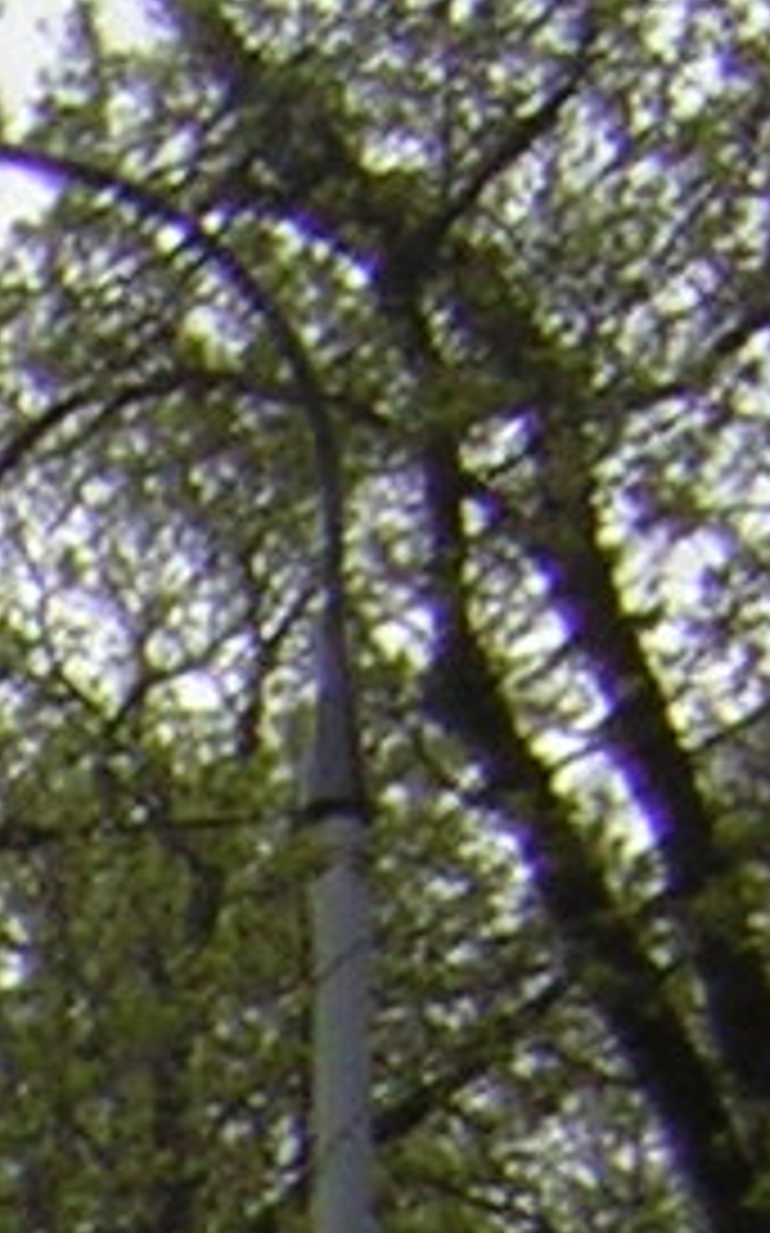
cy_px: 2610
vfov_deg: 8.8
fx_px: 7495
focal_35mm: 223
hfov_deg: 5.5
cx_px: -1630
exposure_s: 1/152
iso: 53
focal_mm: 4.7
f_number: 5.2
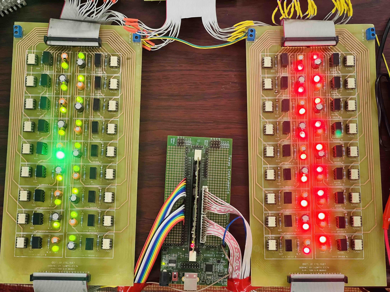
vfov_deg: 22.9
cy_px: 146
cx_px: 195
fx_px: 721
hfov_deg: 30.3
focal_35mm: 64
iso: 640
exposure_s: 1/50
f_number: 2.2
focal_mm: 7.5
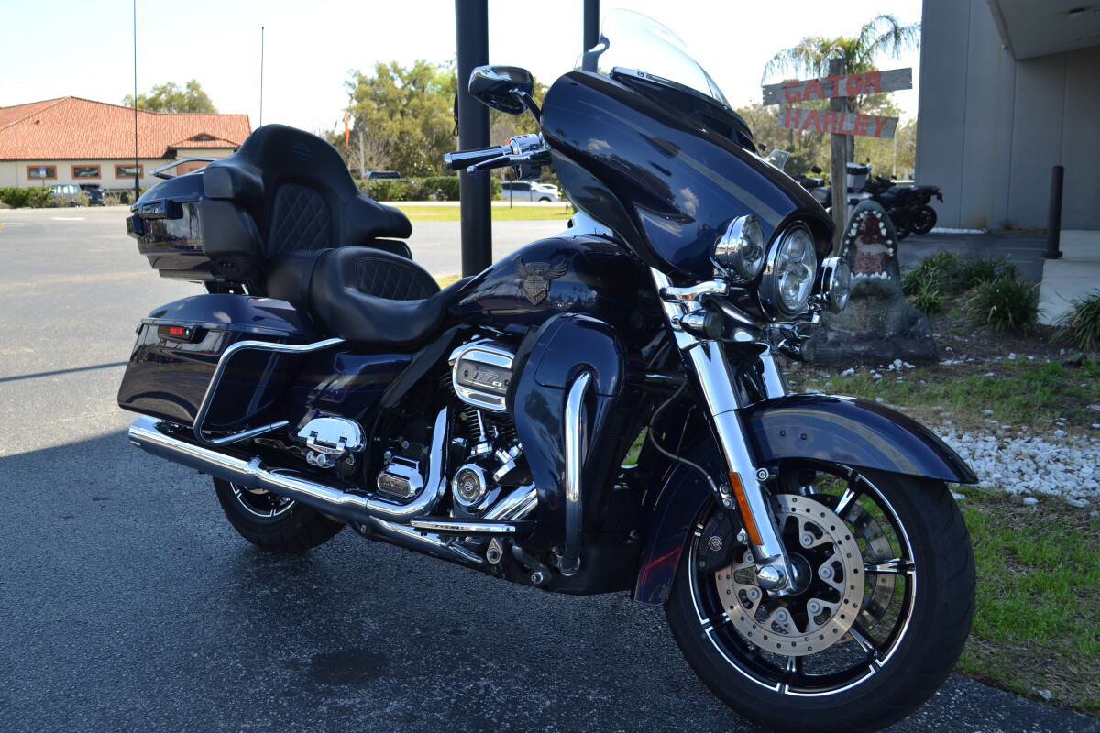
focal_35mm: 33
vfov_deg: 40.0
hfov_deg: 57.2
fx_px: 1008
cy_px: 366
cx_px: 550
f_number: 6.3
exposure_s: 1/160
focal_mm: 22
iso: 100
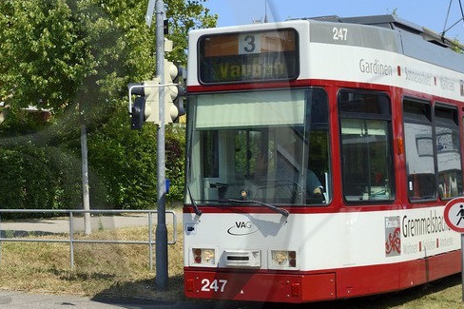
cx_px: -98
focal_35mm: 95
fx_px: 1224
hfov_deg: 20.1
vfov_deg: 14.4
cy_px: 150
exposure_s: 1/640
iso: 200
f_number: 7.1
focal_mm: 29
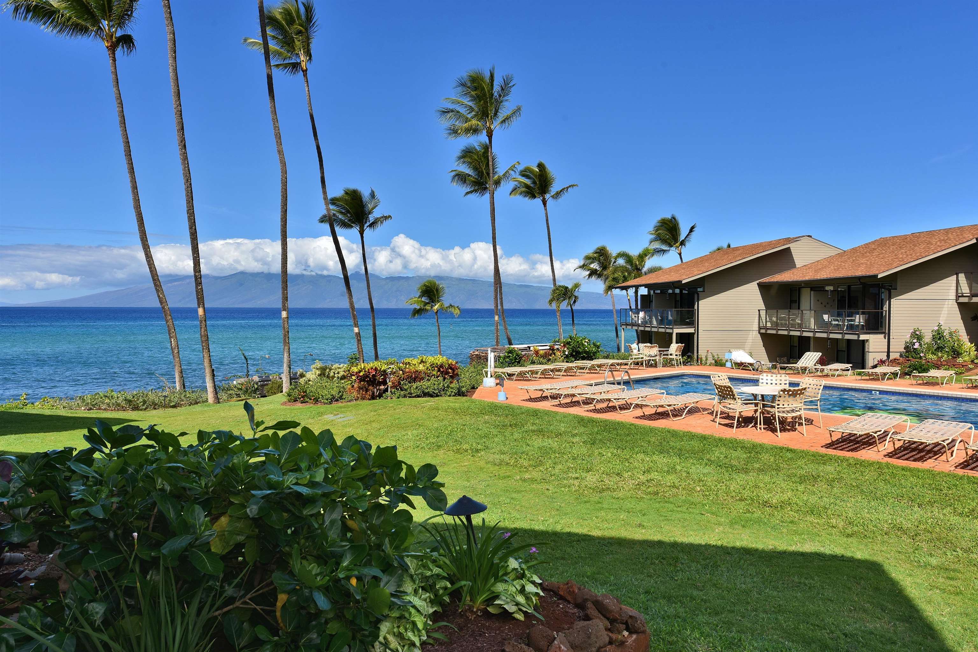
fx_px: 652
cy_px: 326
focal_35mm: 24
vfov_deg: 53.1
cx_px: 489
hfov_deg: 73.7
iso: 100
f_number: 13
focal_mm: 24
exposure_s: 1/200
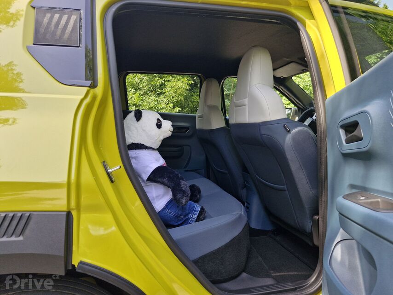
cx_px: 196
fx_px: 261
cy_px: 148
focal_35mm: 23
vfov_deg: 58.9
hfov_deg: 73.9
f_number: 1.8
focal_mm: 5.54
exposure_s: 1/180
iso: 50
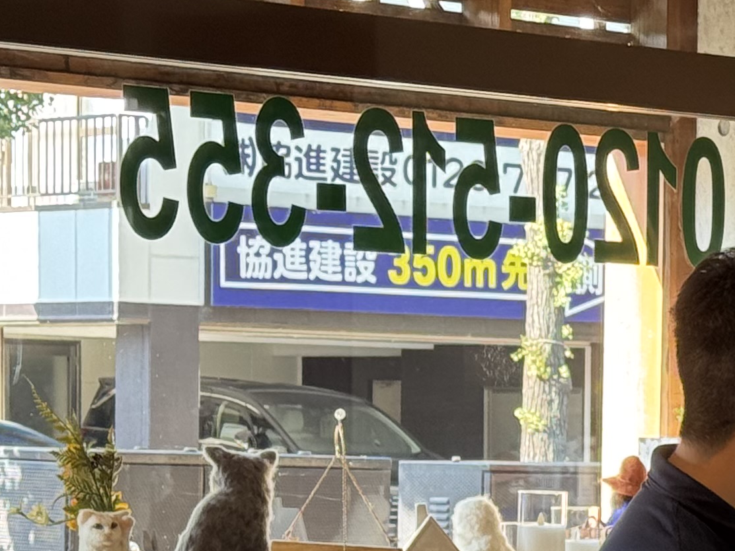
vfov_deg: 8.5
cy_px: 613
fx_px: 3695
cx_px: 856
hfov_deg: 11.2
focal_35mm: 174
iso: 64
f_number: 1.78
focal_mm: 6.76
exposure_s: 1/121
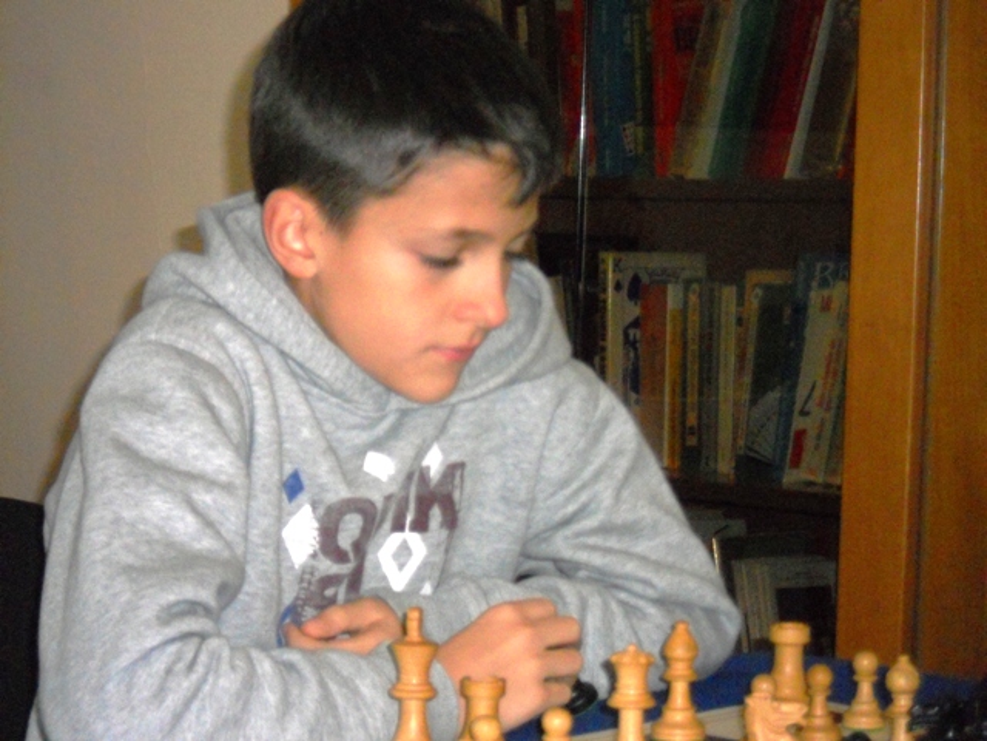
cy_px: 370
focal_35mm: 108
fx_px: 3079
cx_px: 494
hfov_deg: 18.2
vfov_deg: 13.7
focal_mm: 19.6
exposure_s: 1/60
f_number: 5.9
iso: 800
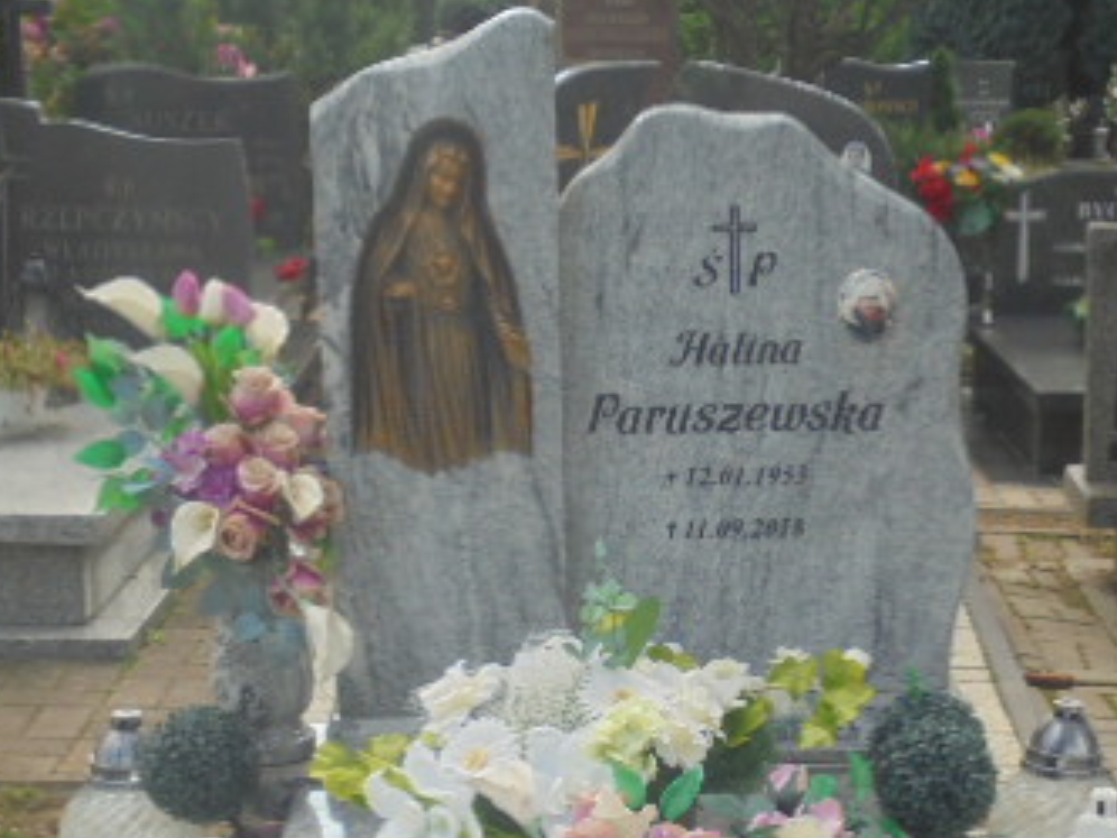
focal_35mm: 83
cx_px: 649
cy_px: 670
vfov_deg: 17.6
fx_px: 2678
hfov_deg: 23.5
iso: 100
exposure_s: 1/160
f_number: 4.5
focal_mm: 7.8
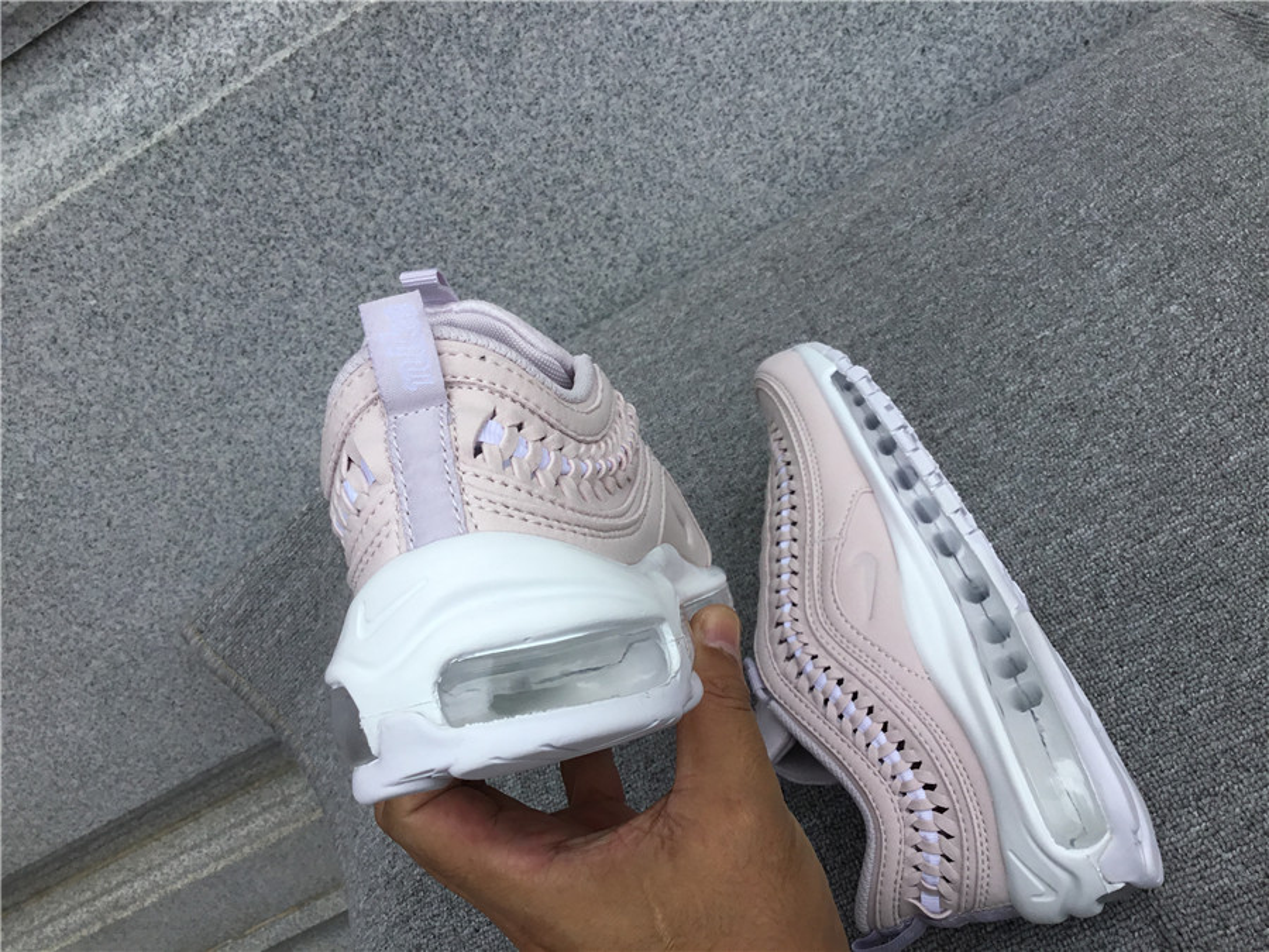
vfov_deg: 45.4
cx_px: 634
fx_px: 1136
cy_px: 476
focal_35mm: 31
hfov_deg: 58.4
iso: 25
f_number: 2.4
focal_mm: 3.3
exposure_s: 1/783
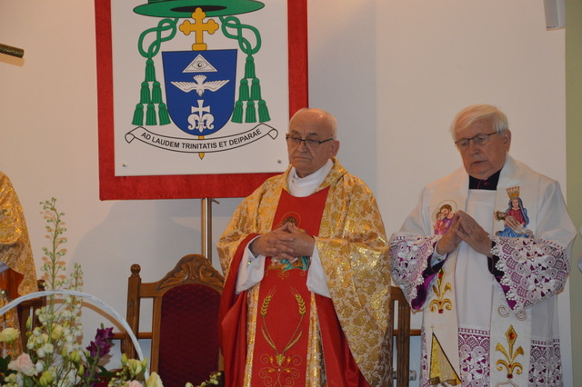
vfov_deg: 10.7
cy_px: 194
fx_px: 2060
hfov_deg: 16.1
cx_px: 291
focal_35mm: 128
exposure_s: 1/60
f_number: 5.6
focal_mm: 85
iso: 1100
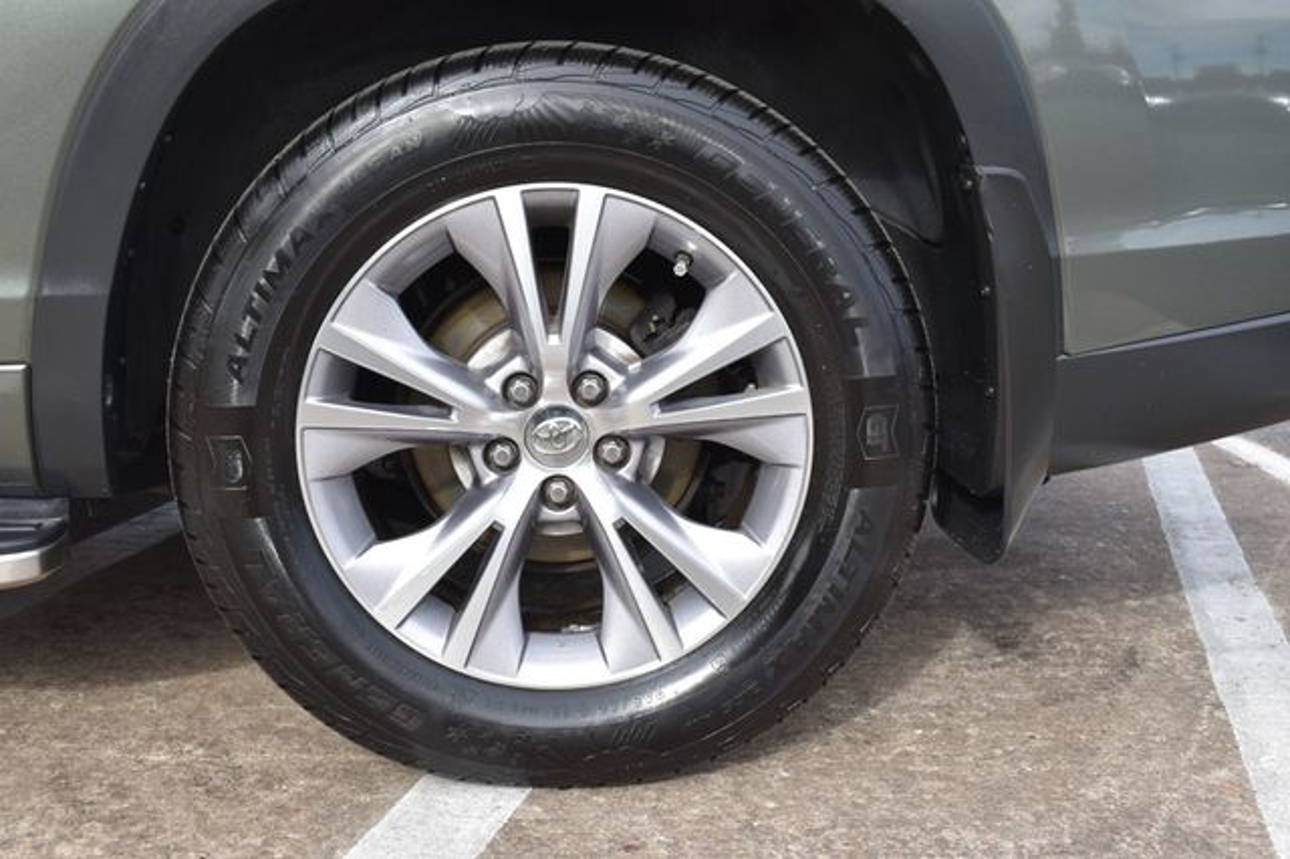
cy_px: 430
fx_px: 1504
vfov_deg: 31.9
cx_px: 645
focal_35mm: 42
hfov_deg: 46.4
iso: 200
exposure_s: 1/250
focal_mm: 28
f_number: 7.1
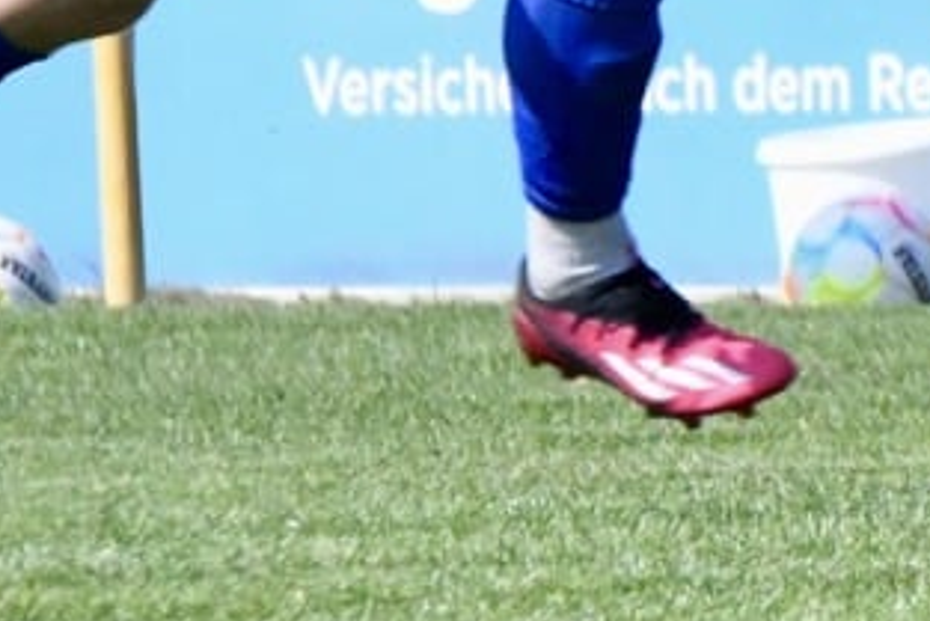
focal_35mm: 1636
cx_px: 1830
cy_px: -334
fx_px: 42281
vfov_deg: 0.8
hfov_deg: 1.3
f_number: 16
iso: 5000
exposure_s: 1/1600
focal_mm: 400
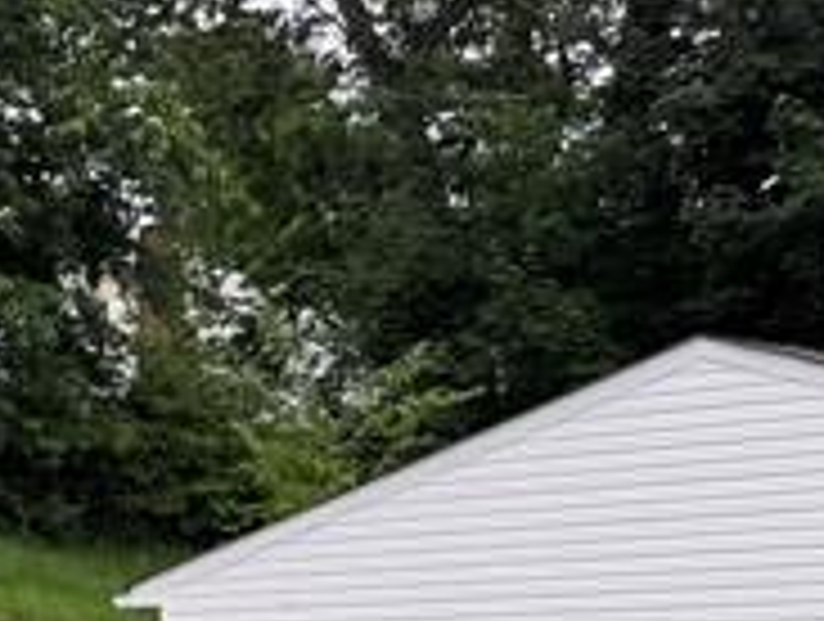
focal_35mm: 134
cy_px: 855
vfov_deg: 10.8
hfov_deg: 12.4
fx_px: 3196
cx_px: -986
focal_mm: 6.76
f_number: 1.78
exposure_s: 1/250
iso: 64
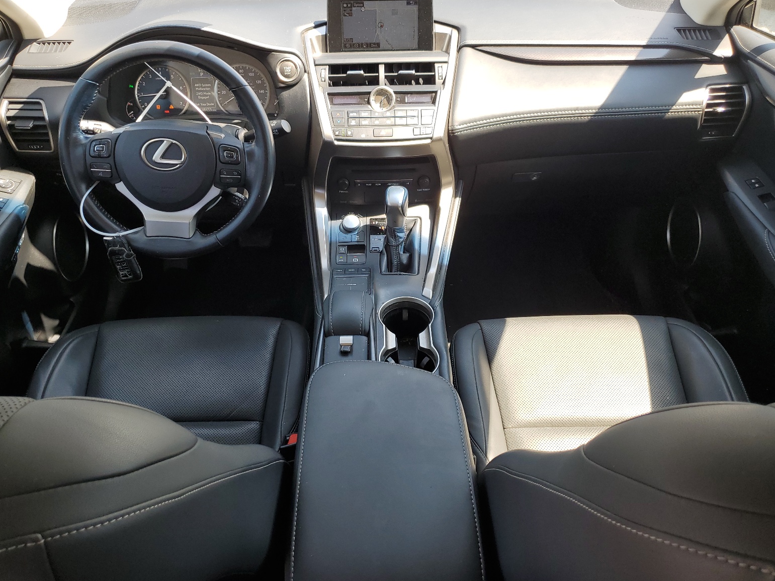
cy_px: 294
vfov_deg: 51.4
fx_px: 605
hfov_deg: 65.3
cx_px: 378
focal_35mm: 27
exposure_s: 1/263
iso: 50
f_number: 1.5
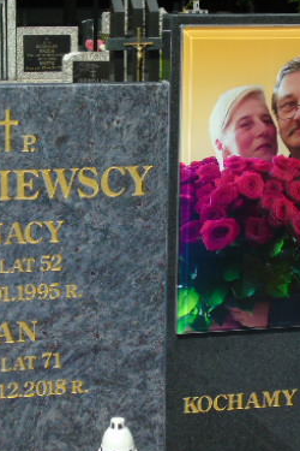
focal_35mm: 110
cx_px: 101
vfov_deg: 18.6
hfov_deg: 12.4
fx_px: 1375
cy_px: 283
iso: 80
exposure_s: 1/640
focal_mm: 11
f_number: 4.5
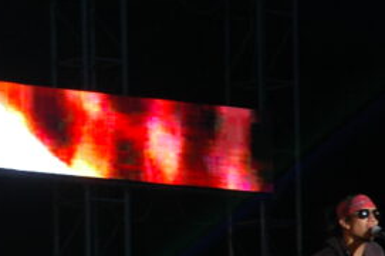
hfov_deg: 5.7
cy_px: 95
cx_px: 51
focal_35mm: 360
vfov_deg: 3.8
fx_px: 3845
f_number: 4.5
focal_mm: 70
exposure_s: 1/25
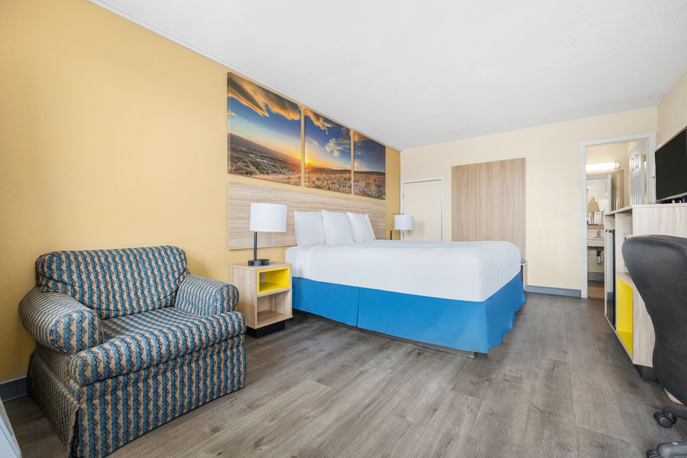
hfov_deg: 100.4
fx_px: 286
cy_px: 229
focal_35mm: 15
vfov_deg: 77.3
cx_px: 344
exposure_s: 1/320
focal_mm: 10
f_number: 4
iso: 800
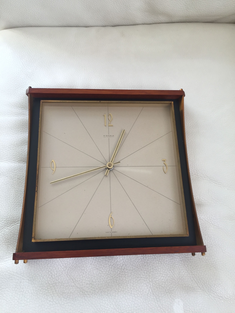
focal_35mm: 29
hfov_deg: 48.2
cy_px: 156
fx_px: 262
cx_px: 118
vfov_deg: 61.7
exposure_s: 1/50
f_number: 2.2
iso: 32
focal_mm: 4.15
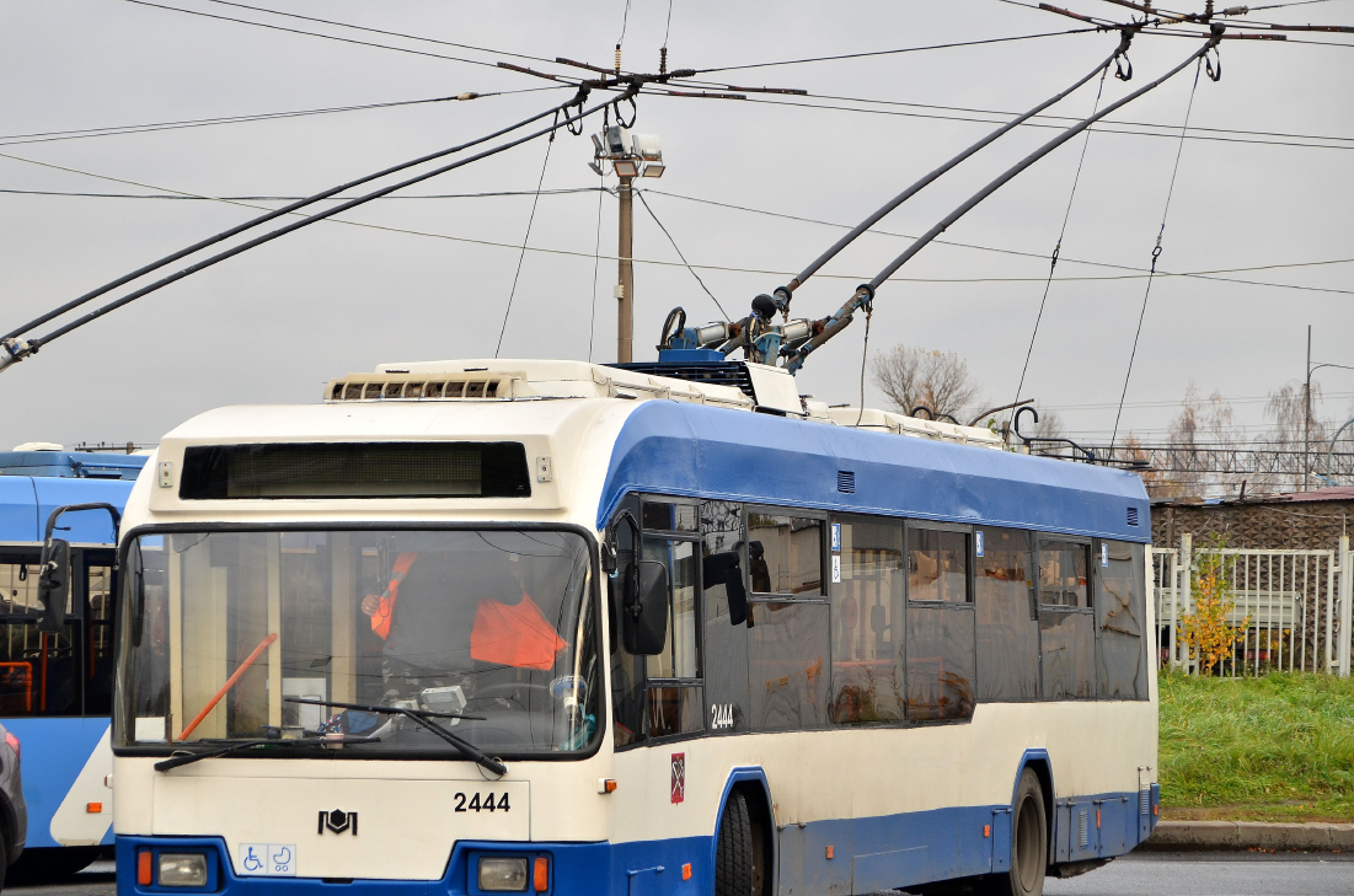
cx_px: 566
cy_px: 471
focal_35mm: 124
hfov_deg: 16.5
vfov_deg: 11.0
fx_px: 4654
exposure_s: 1/250
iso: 200
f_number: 5.3
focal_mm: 70
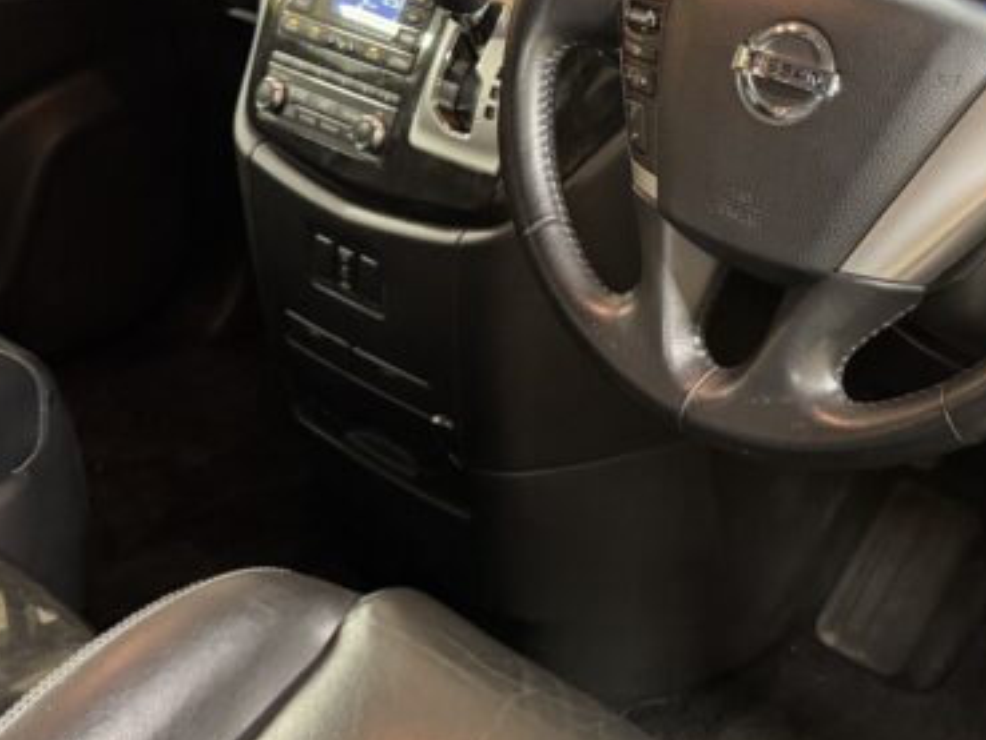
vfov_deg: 27.2
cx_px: 641
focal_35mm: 52
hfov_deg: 36.5
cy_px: 102
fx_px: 1482
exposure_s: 1/50
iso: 640
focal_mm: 6.76
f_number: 1.78
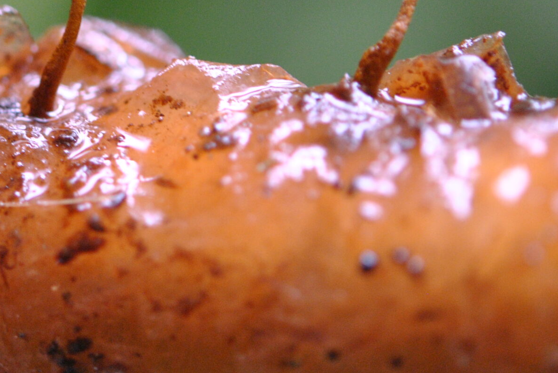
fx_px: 3010
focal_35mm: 194
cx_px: 42
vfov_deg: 7.1
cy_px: 2
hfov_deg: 10.5
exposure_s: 1/125
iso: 640
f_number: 3.2
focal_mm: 60
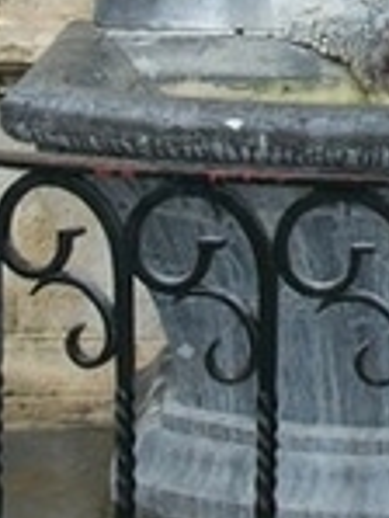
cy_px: -122
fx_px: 1930
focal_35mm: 129
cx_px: 455
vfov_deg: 14.7
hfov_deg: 11.3
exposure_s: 1/50
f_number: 8.8
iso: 80
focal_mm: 5.7
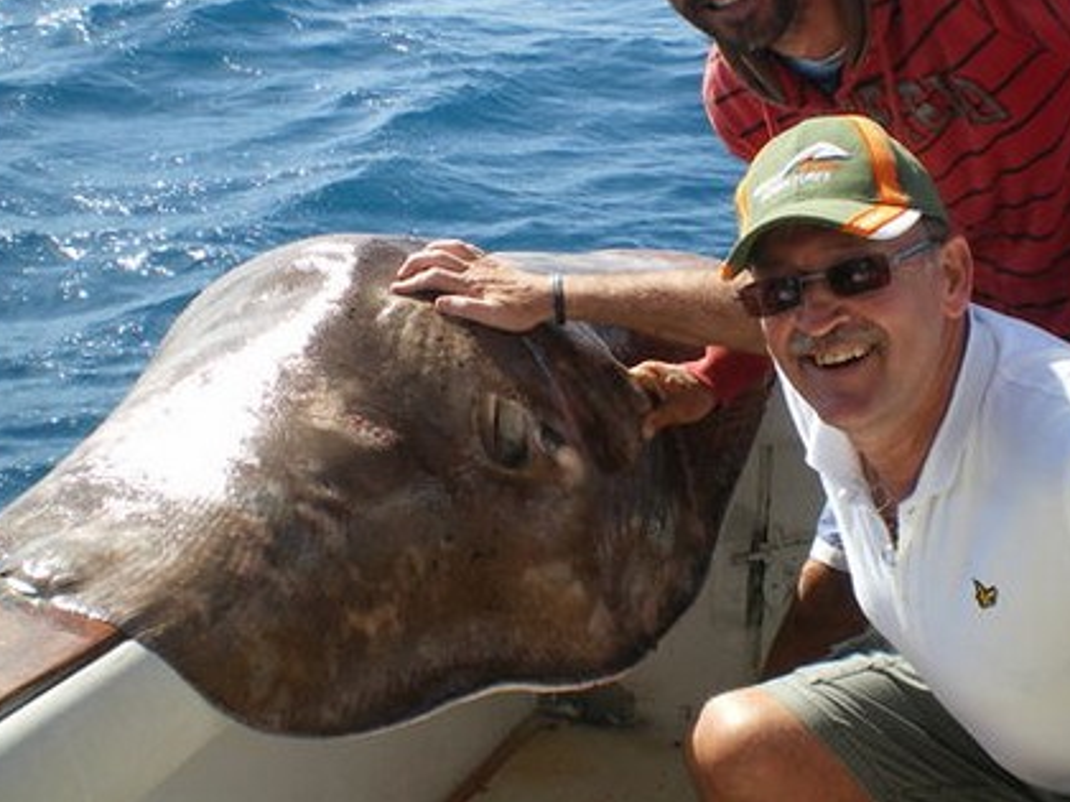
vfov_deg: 27.0
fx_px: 1669
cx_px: 601
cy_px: 306
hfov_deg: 35.5
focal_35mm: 54
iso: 50
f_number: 4.6
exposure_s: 1/250
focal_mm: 6.3
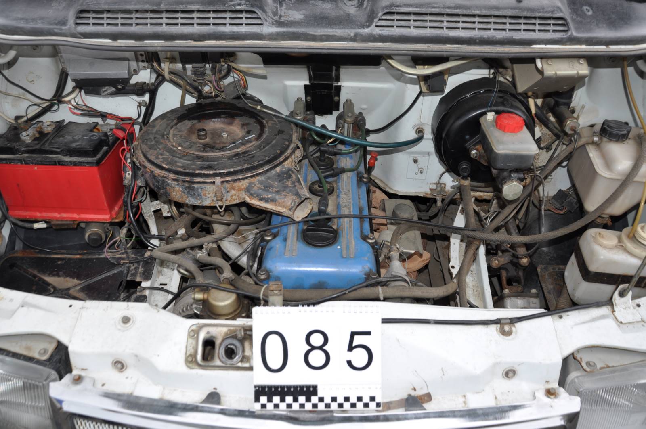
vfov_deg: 47.8
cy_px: 214
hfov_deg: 67.4
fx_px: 484
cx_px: 323
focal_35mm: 27
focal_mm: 18
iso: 200
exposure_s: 1/200
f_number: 5
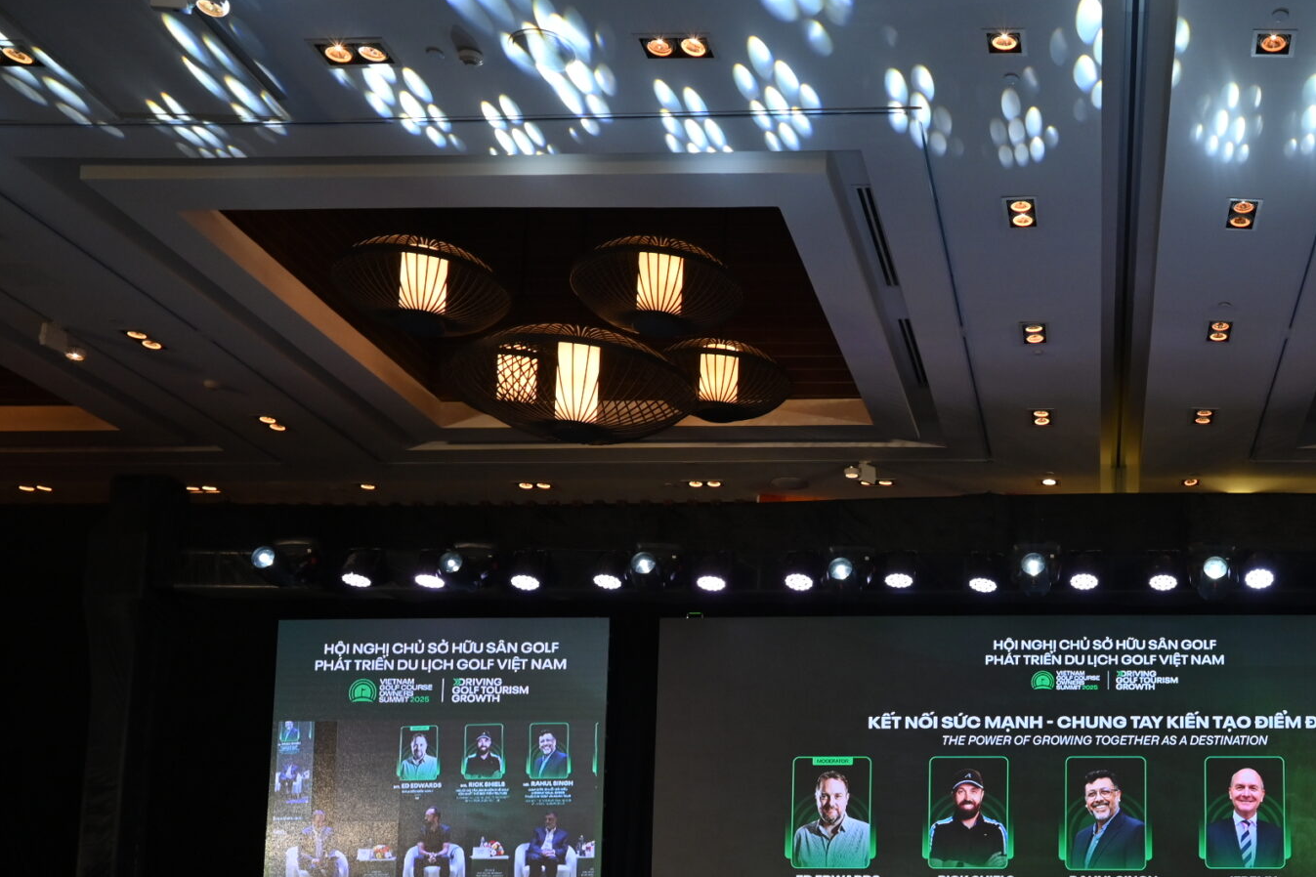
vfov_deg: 33.1
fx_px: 1389
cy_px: 805
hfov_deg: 47.5
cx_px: 1078
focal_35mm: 38
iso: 800
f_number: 7.1
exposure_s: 1/80
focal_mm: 20
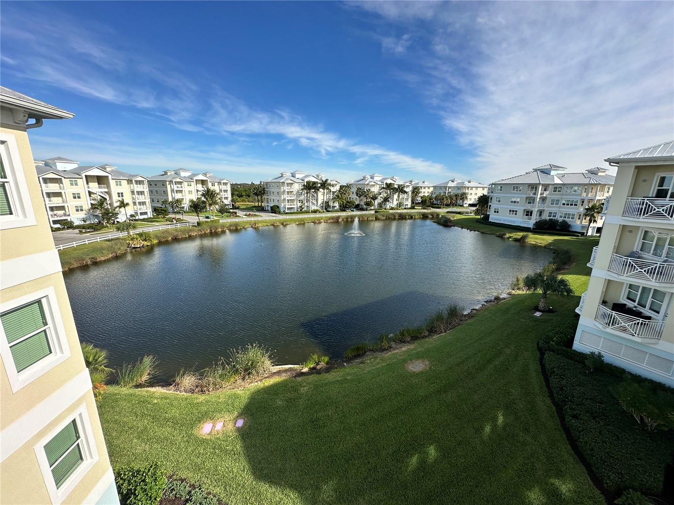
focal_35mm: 14
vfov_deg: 85.7
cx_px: 337
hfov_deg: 102.1
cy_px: 252
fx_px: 273
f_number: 2.2
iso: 50
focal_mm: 2.22
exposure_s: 1/1490
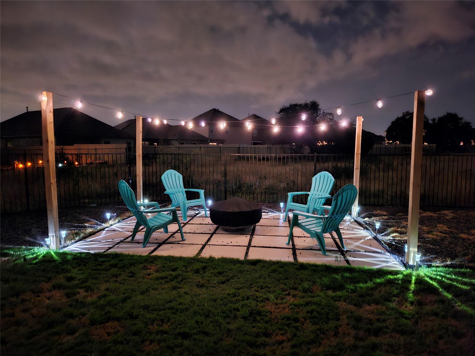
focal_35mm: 24
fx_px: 329
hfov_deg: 71.6
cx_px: 238
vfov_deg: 56.8
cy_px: 178
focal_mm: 5
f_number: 1.8
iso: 2000
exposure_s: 1/4
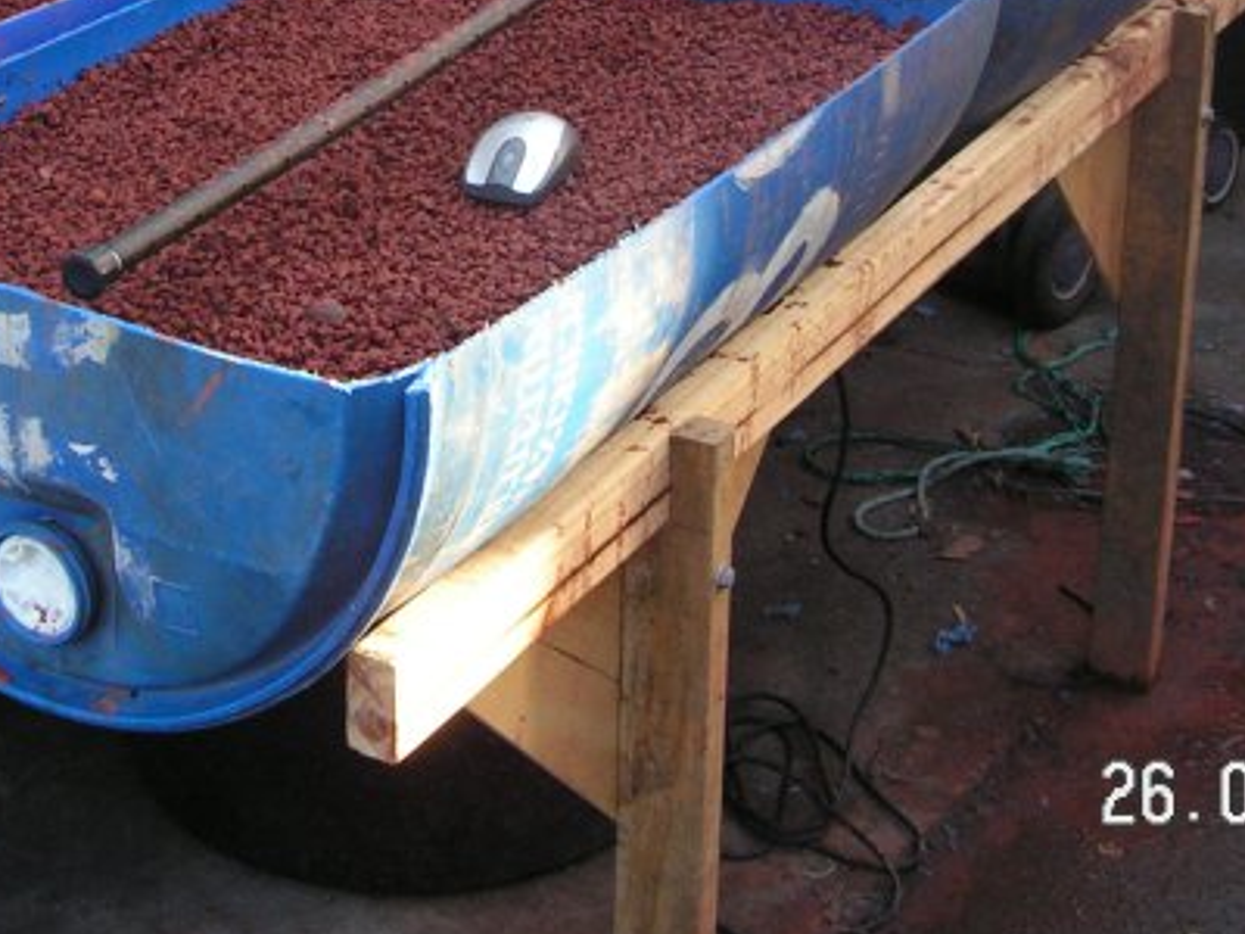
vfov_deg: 18.9
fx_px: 2733
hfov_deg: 25.6
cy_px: 40
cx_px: 454
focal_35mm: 76
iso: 100
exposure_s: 1/50
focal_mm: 6.3
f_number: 2.8
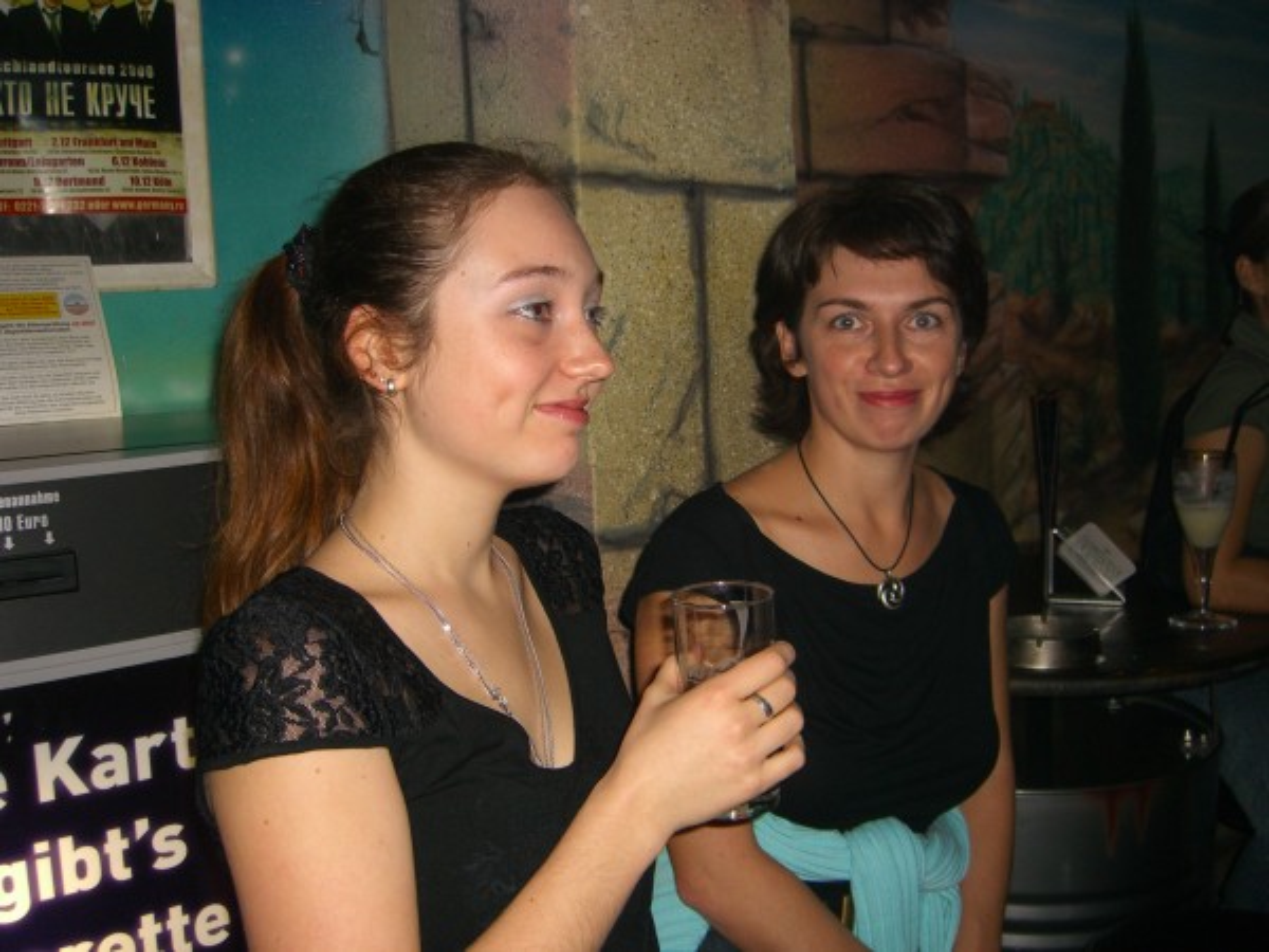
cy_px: 476
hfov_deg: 49.0
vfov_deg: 37.7
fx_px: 1393
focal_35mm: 38
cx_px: 634
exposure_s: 1/60
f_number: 2.8
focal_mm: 7.9
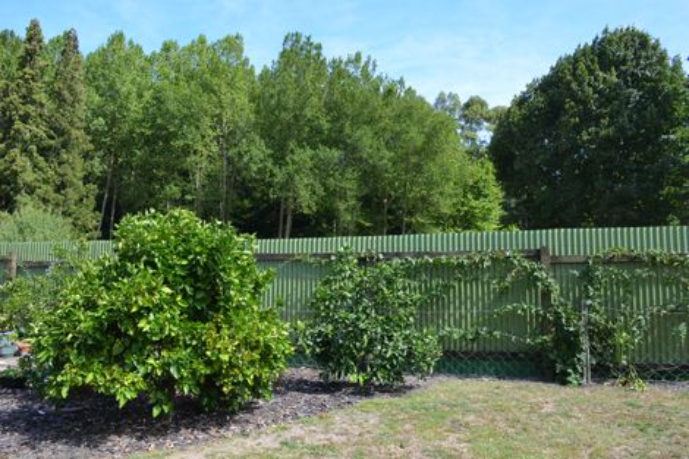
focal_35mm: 27
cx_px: 344
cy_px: 230
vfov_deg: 47.9
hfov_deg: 67.4
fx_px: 517
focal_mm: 18
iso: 200
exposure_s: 1/200
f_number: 7.1
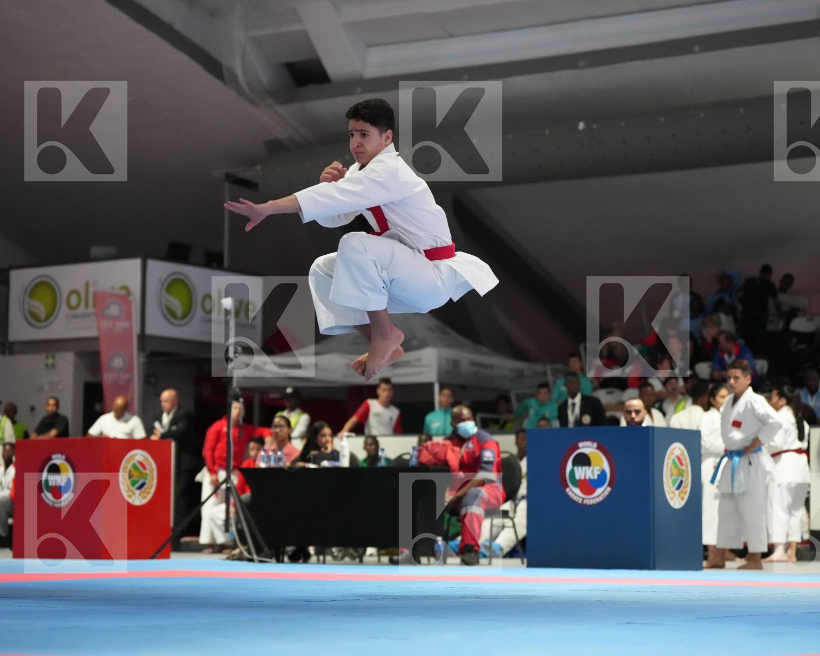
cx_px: 451
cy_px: 327
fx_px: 1990
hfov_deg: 23.3
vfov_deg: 18.7
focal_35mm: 82
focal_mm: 72
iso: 10000
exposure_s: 1/500
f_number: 2.8
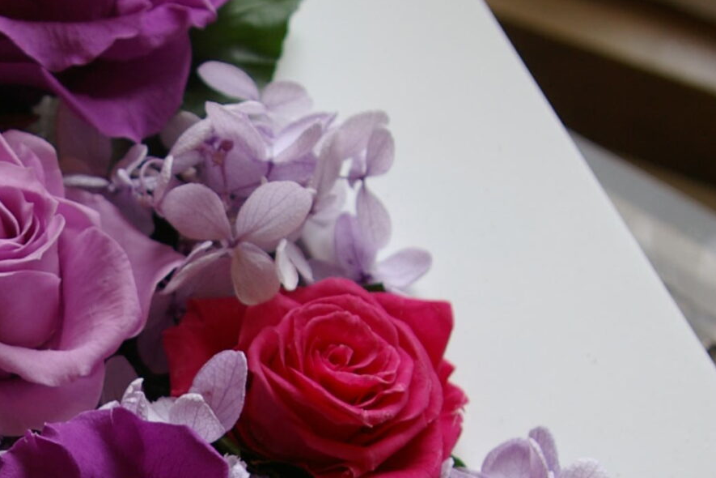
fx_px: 2674
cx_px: 40
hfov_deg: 15.0
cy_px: 549
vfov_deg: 10.1
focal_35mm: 134
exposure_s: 1/60
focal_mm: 31
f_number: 5.6
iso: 200
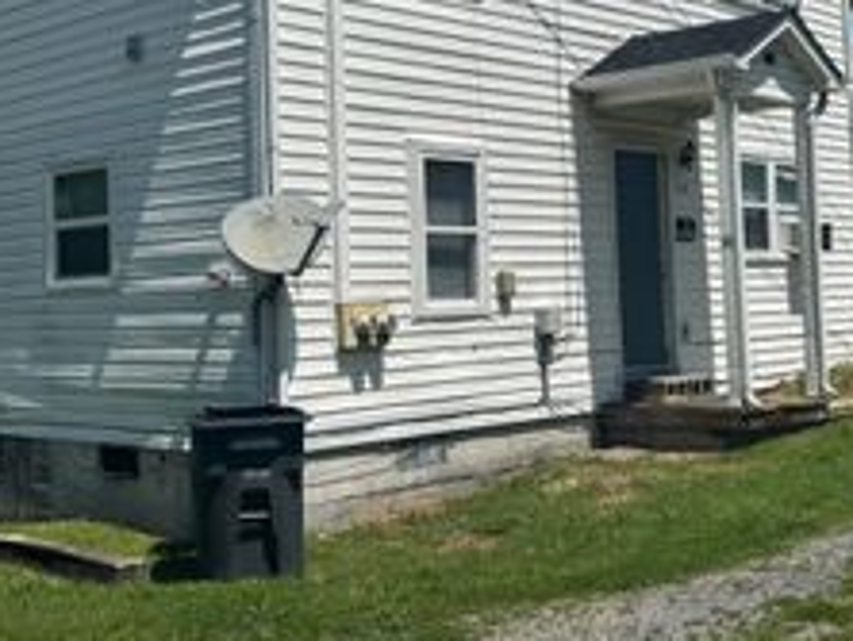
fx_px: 1332
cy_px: 225
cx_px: 327
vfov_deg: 27.0
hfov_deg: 35.3
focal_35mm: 54
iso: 80
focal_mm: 6.76
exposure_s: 1/7937
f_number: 1.78
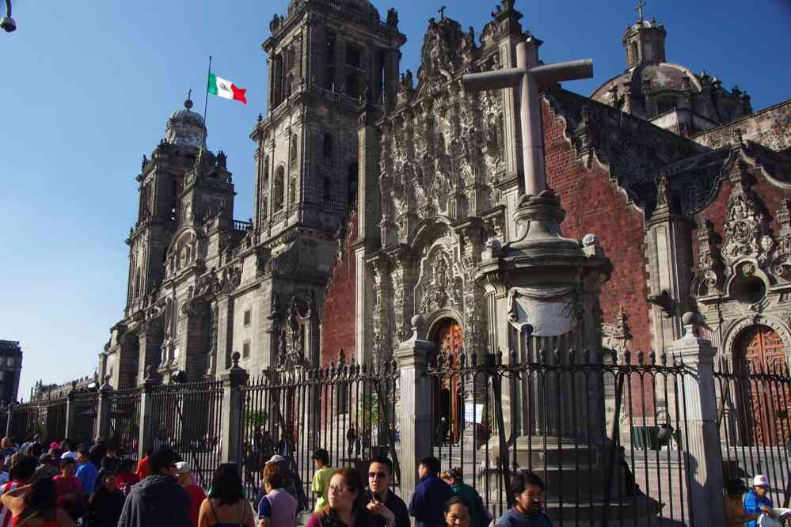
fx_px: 761
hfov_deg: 54.9
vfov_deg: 38.2
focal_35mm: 35
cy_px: 264
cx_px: 396
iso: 200
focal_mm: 23.1
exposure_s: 1/50
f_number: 11
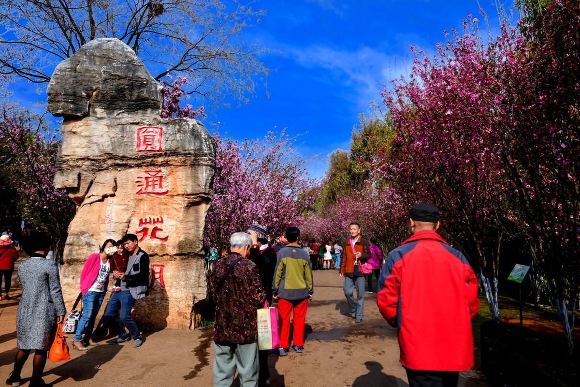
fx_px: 387
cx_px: 290
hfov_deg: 73.7
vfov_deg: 53.1
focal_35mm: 24
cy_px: 194
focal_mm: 24
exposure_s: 1/60
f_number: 22
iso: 200
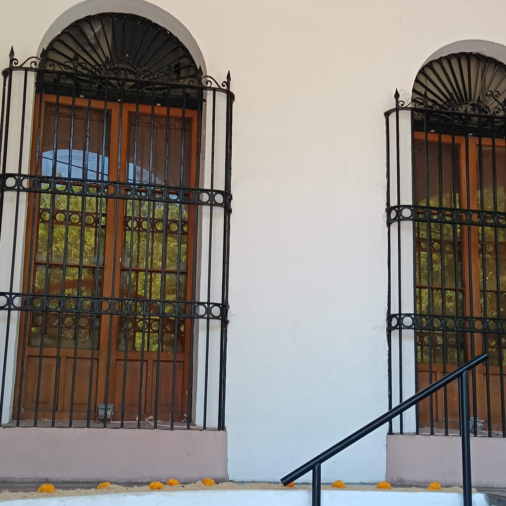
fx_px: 843
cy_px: 269
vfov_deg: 33.4
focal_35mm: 51
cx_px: 253
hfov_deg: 33.4
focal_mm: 3.98
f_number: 1.8
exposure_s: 1/50
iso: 64
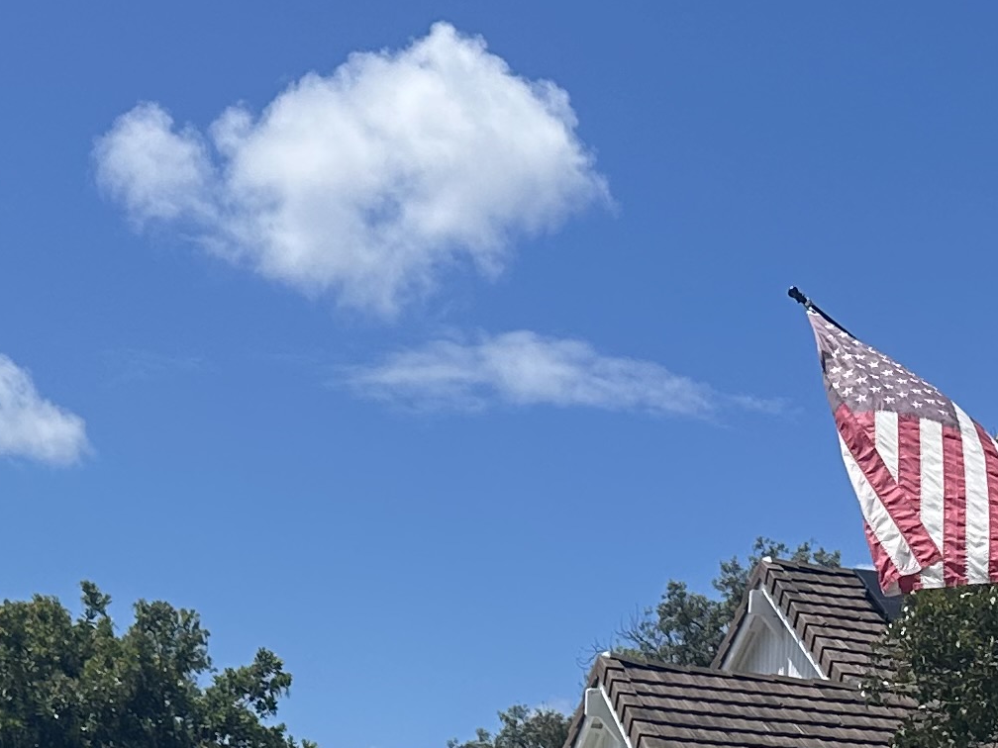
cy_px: 1318
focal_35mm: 96
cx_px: 714
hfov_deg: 20.3
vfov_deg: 13.8
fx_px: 2768
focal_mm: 6.86
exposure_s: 1/7042
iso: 80
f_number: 1.78
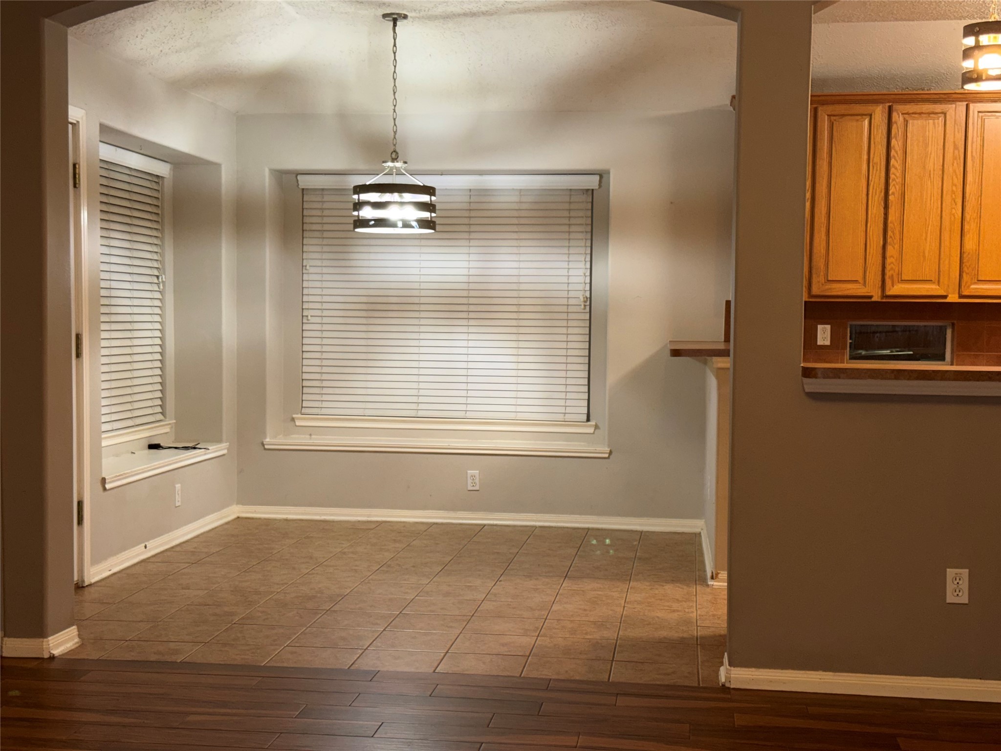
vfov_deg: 30.3
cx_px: 500
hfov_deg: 39.7
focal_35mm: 48
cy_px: 376
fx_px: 1388
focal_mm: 6.76
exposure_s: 1/13
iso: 100
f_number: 1.78
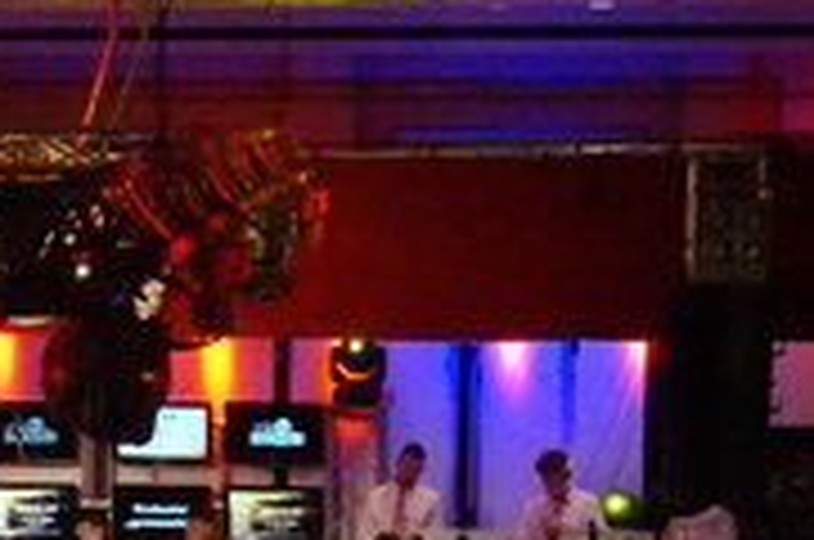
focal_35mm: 136
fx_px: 3072
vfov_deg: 9.9
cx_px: 81
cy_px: 585
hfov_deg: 14.9
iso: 16000
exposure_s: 1/200
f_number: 11
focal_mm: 41
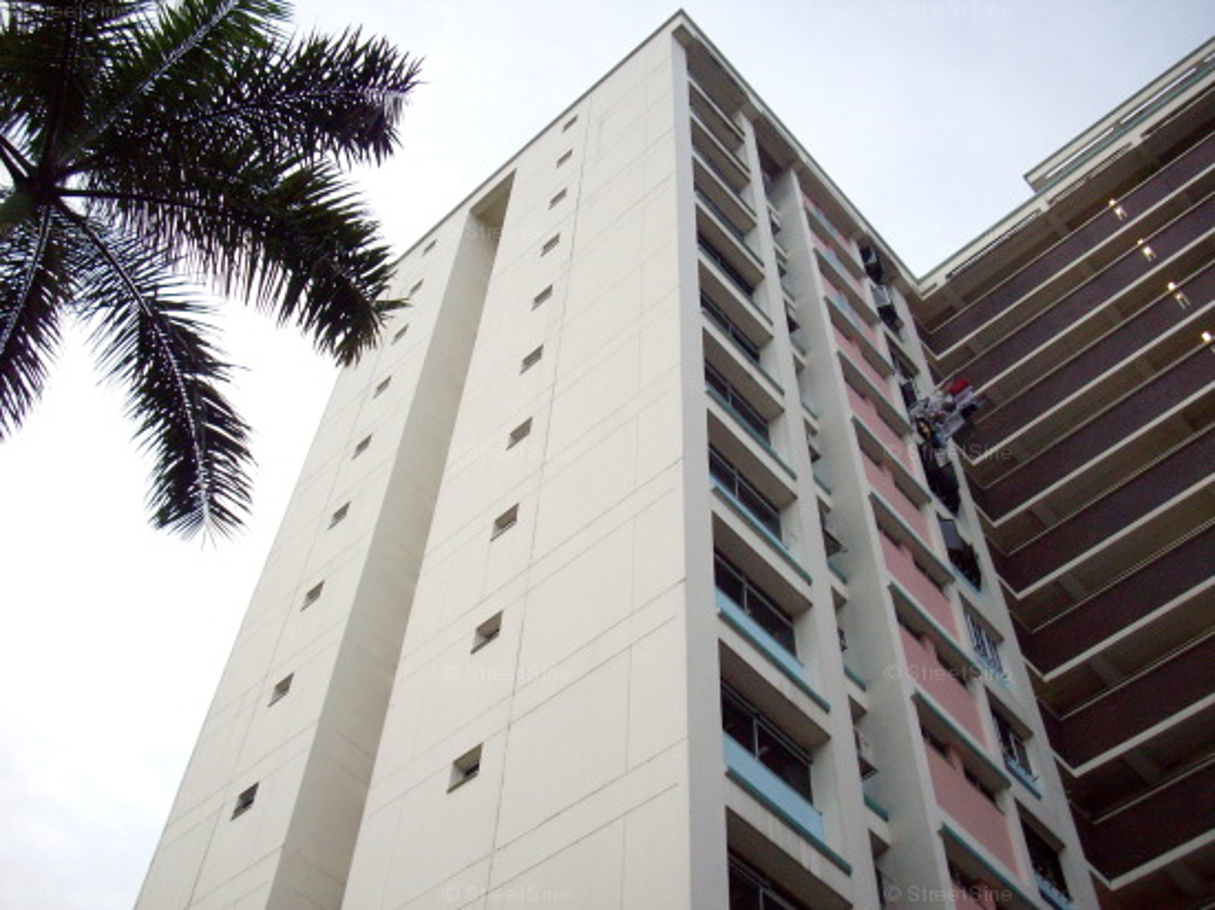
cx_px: 608
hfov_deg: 50.2
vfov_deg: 38.6
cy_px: 455
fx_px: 1298
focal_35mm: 37
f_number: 2.8
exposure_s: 1/125
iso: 156
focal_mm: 6.2
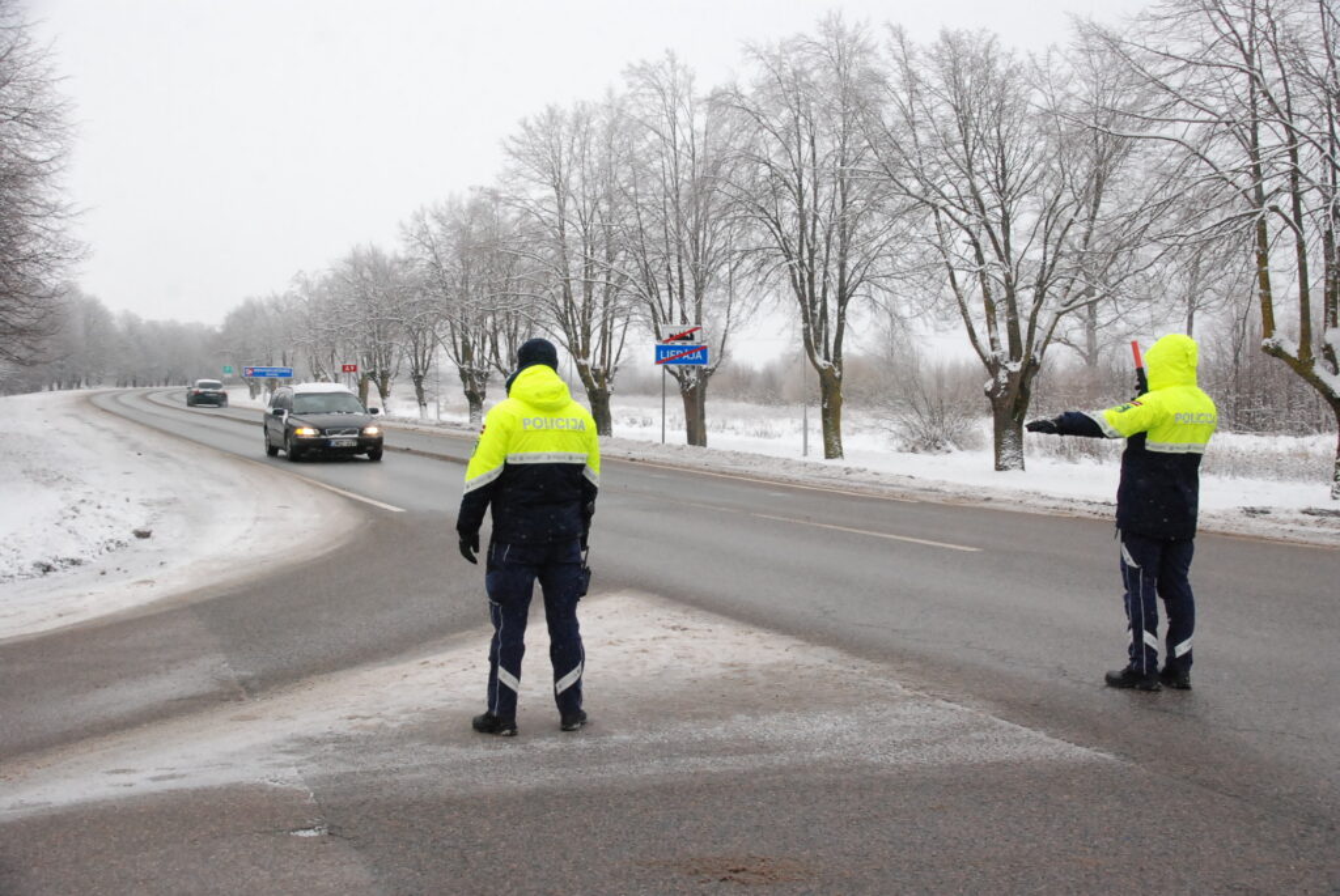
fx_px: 1788
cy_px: 448
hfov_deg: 41.1
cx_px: 670
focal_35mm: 48
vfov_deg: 28.1
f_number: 11
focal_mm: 32
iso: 1600
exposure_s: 1/500
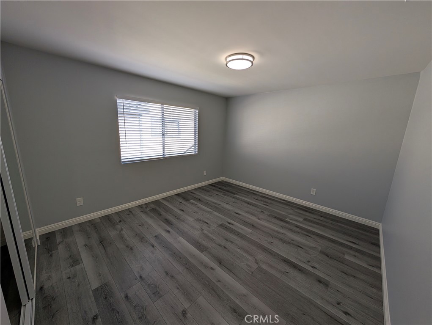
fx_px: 150
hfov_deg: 110.5
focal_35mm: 12
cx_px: 216
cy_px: 162
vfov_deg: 94.6
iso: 47
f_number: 1.7
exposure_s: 1/224
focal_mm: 2.02
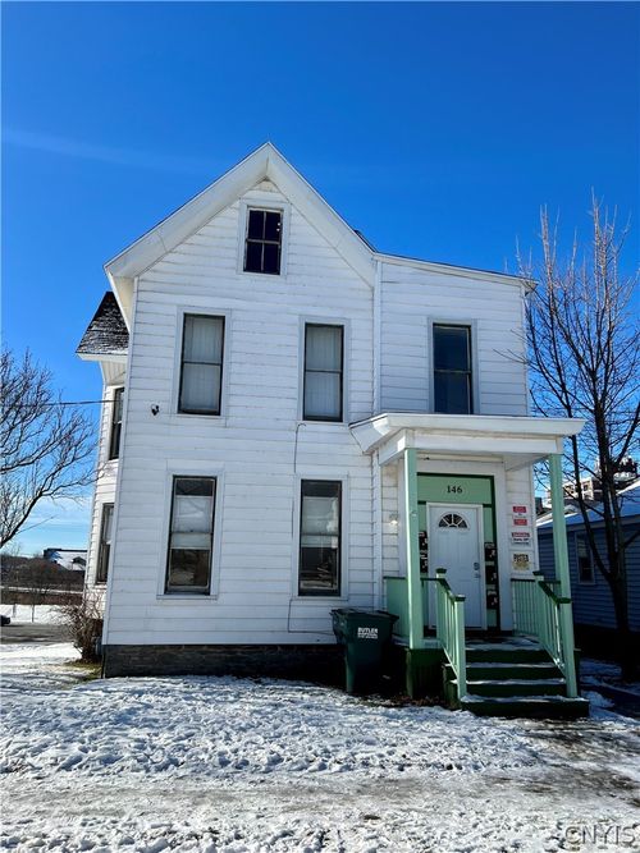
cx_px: 320
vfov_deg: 67.3
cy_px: 426
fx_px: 641
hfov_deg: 53.0
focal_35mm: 26
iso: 50
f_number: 1.5
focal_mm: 5.7
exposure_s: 1/4274
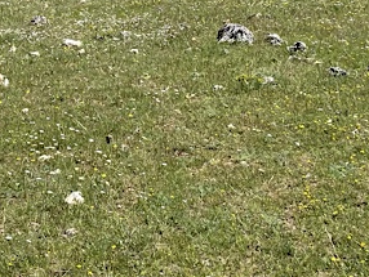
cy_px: -59
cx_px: 9
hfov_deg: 20.5
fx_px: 992
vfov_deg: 15.3
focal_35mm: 93
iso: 32
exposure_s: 1/4000
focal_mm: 4.2
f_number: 1.6
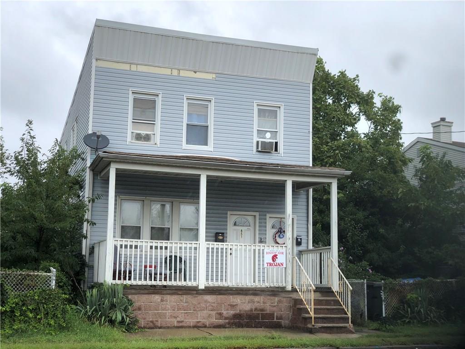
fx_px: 699
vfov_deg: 28.0
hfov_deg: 36.8
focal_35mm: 52
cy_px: 174
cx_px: 232
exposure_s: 1/458
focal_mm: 6
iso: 16
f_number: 2.4
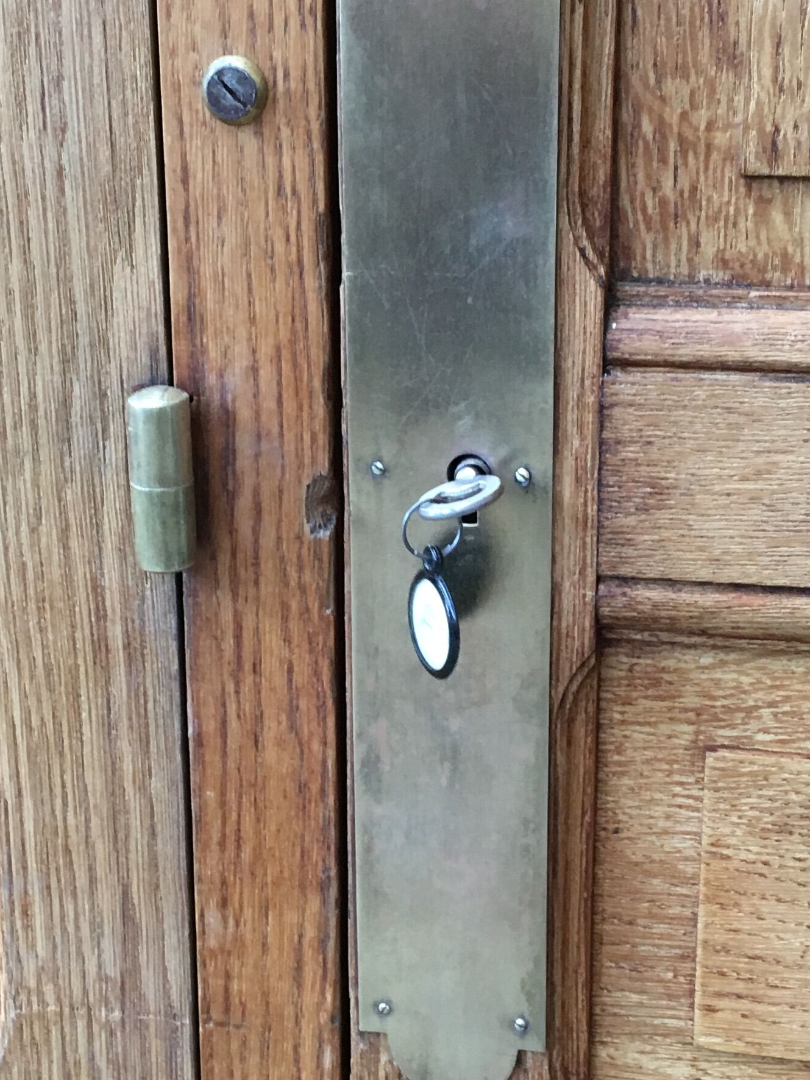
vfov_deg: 29.4
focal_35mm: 66
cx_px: 396
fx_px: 2059
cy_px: 555
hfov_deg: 22.3
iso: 100
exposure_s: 1/33
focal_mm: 4.15
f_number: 2.2
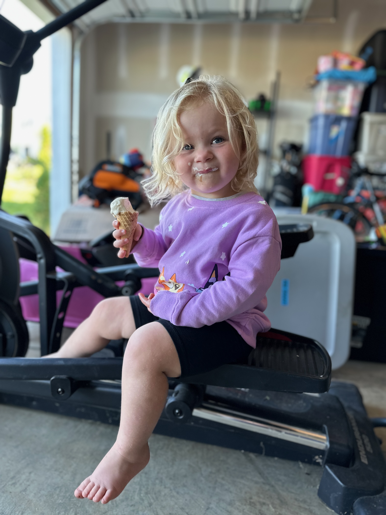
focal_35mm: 24
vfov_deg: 71.6
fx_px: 357
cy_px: 258
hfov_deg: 56.8
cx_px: 193
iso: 80
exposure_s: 1/121
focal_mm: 6.86
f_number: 1.78
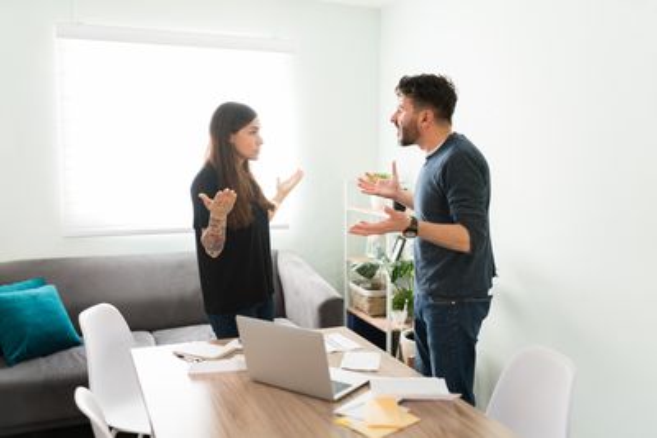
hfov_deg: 54.4
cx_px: 328
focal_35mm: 35
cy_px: 219
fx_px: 639
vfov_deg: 37.9
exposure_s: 1/160
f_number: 1.8
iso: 400
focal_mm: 35
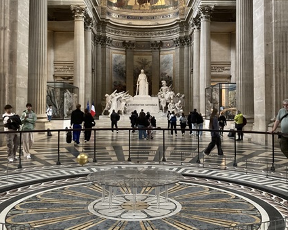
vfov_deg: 39.0
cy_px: 93
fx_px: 324
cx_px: 143
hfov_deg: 47.9
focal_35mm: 38
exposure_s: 1/30
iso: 640
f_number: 1.8
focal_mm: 3.99
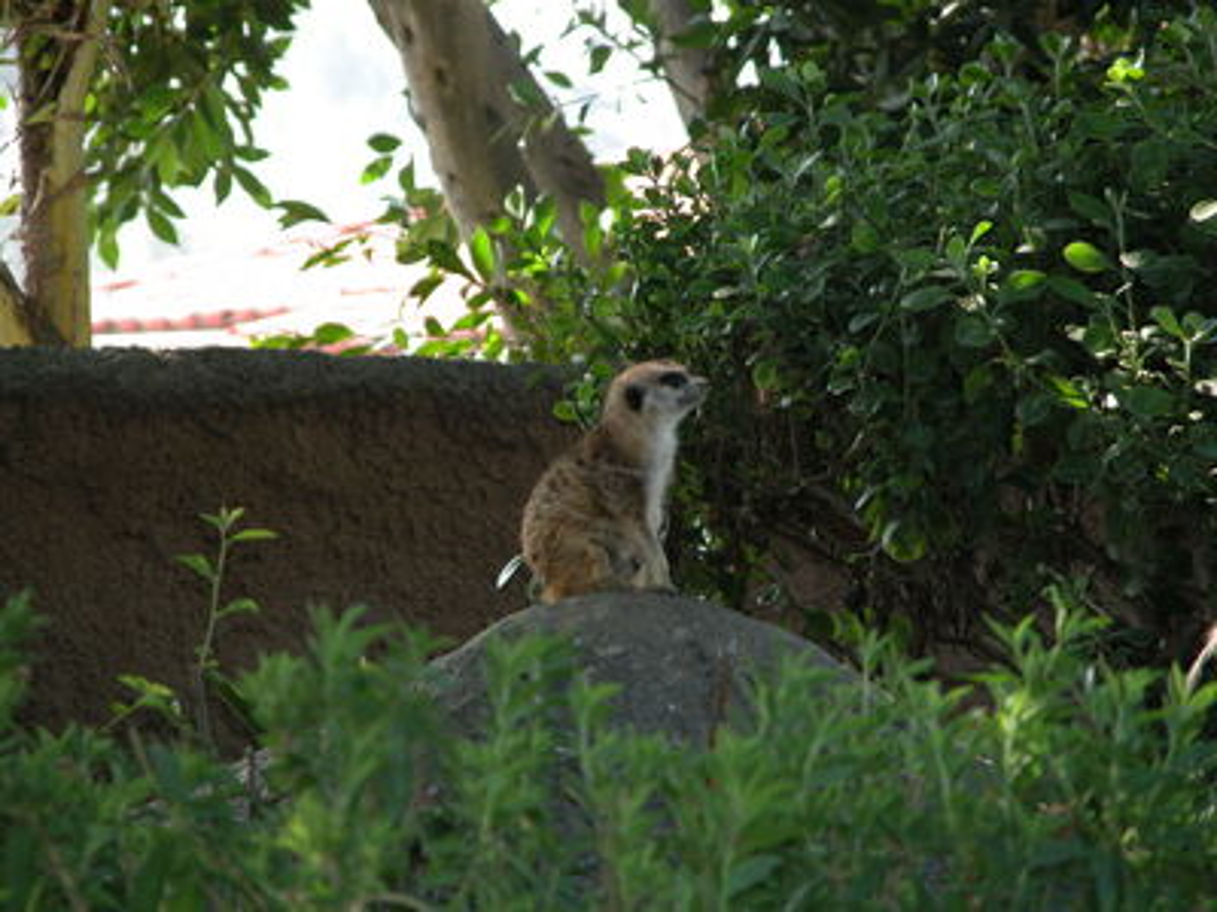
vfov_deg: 5.4
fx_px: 9703
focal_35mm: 276
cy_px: 456
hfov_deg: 7.2
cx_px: 608
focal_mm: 71.2
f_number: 4.2
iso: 200
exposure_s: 1/125
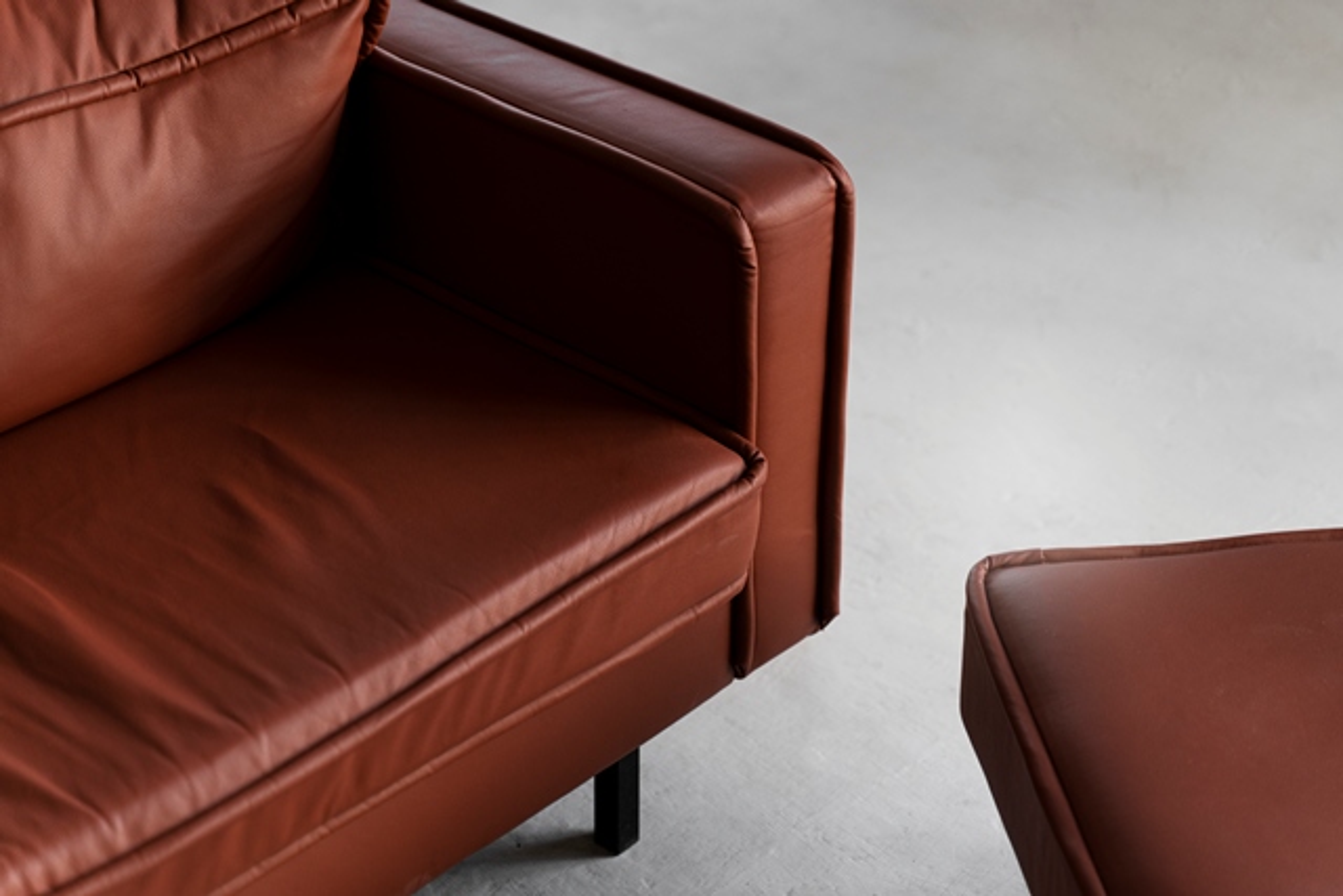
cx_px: 672
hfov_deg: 31.4
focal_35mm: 64
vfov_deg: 21.3
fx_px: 2388
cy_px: 448
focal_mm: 64
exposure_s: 1/160
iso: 250
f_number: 2.8
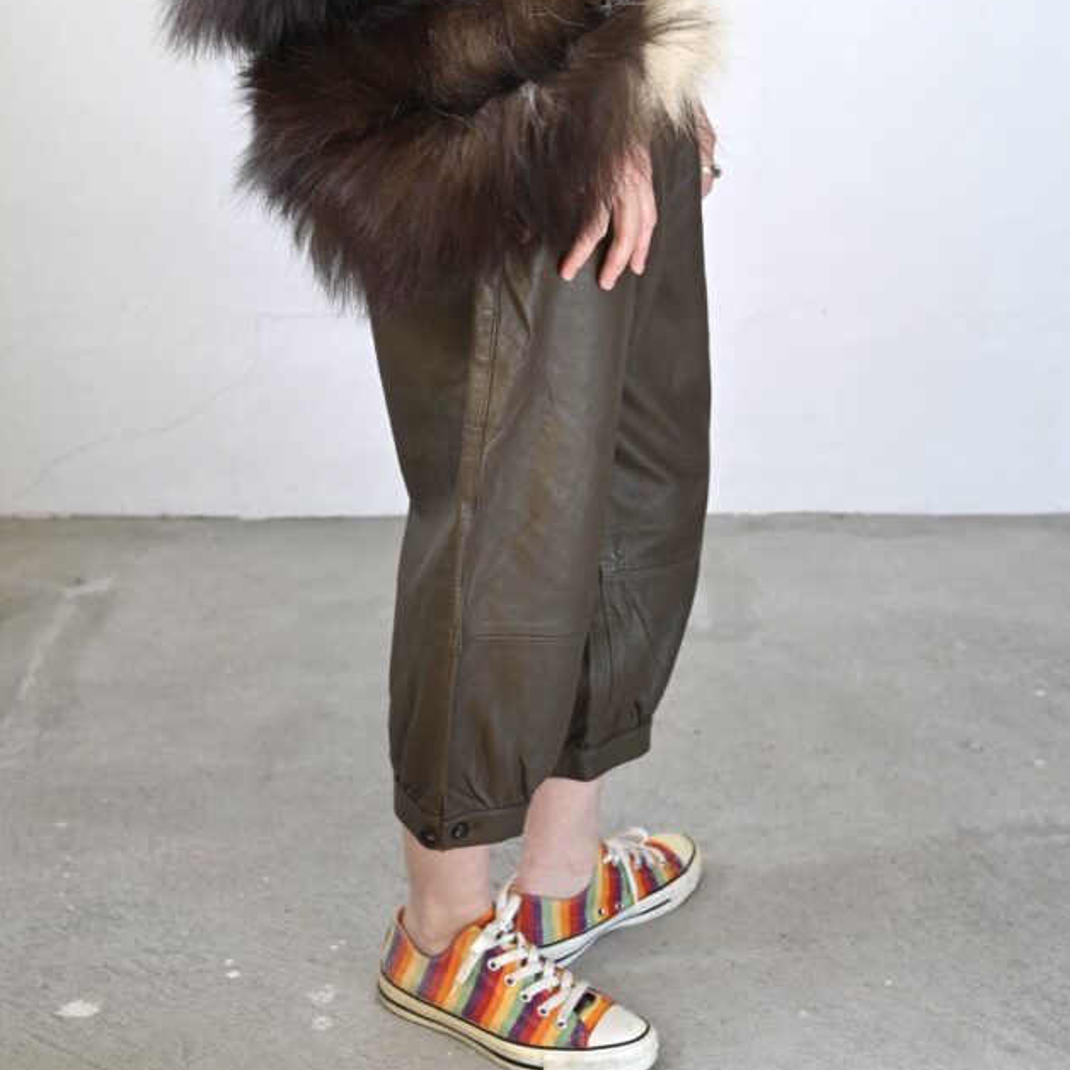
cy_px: 360
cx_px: 544
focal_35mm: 52
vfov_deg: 32.5
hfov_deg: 32.8
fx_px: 1819
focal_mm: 40
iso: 1000
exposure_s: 1/200
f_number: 6.3
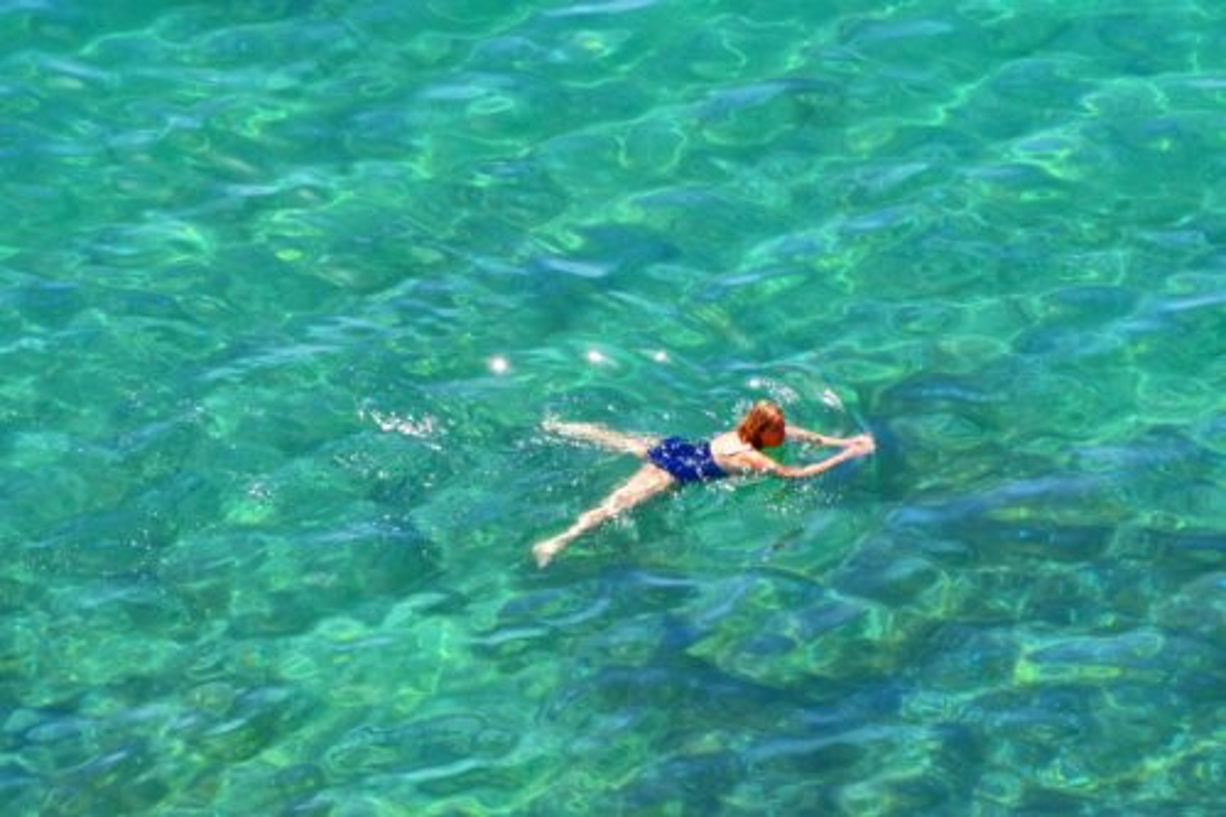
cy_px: 408
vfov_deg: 3.1
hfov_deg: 4.6
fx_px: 15319
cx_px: 613
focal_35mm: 450
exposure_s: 1/500
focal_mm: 300
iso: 250
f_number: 5.6
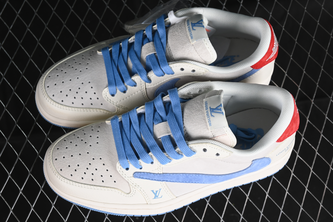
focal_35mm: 75
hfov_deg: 27.0
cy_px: 111
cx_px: 166
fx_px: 694
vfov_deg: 18.2
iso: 160
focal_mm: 50
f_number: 7.1
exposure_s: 1/80
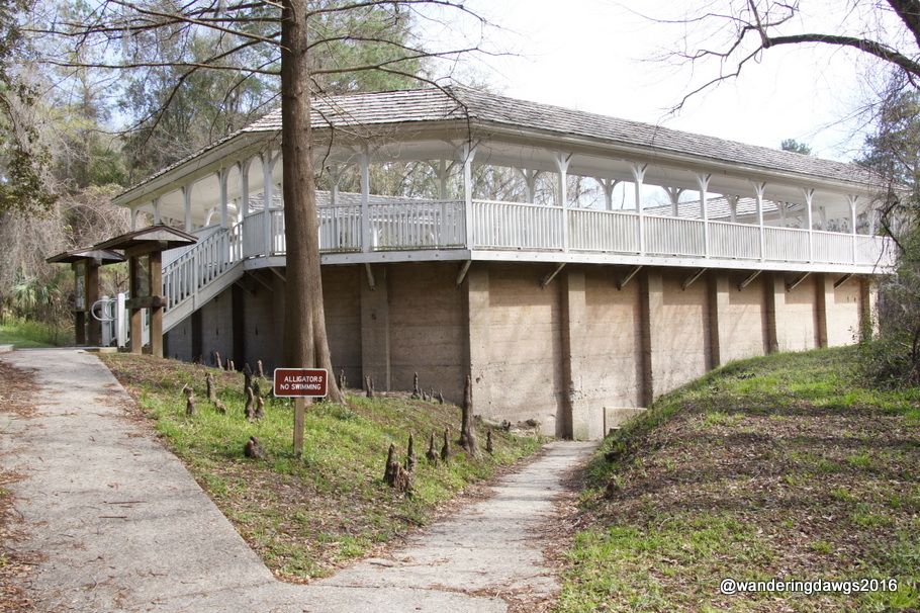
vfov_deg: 39.9
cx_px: 460
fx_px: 843
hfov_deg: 57.2
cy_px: 306
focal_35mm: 33
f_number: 9
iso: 200
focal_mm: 22
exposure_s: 1/80
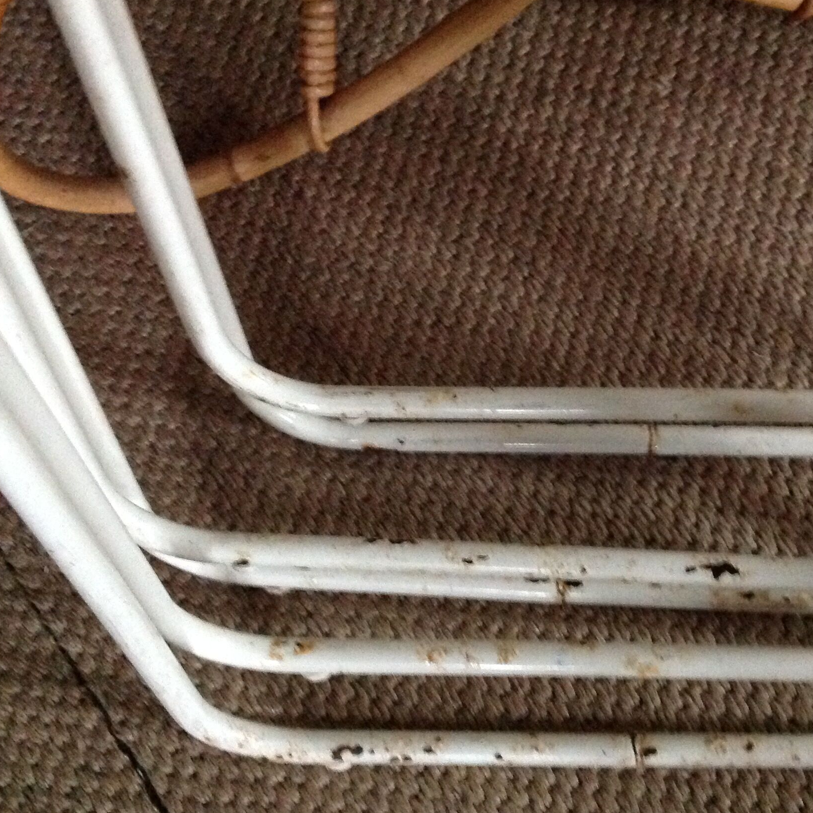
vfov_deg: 34.6
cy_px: 462
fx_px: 1302
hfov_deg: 34.4
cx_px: 529
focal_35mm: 49
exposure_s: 1/15
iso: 640
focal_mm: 4.28
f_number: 2.4
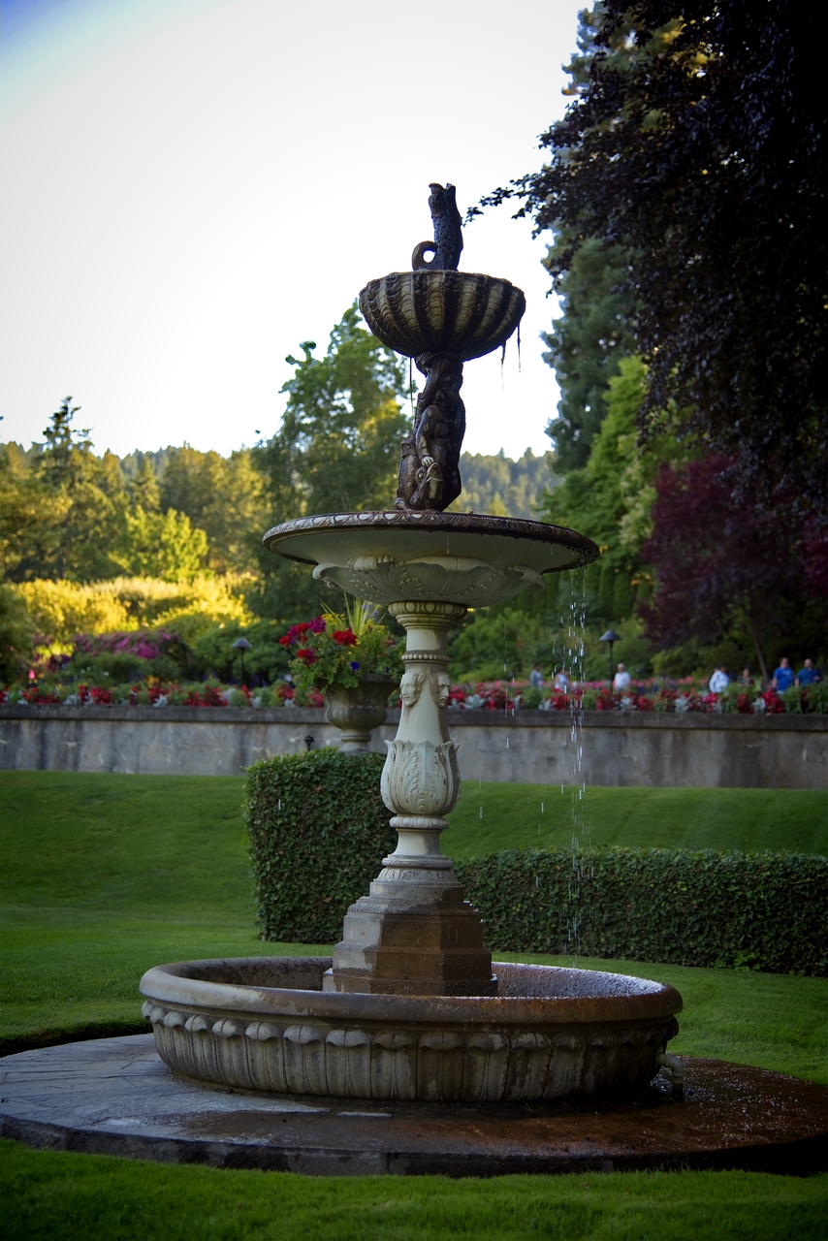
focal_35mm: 52
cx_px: 414
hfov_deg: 26.0
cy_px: 620
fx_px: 1793
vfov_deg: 38.2
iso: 100
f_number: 4
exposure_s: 1/125
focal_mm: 52
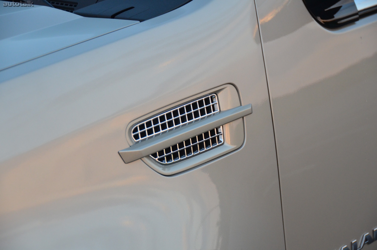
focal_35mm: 120
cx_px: 188
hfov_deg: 17.1
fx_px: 1254
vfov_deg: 11.4
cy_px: 125
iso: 1400
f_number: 5
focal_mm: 80
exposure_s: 1/500
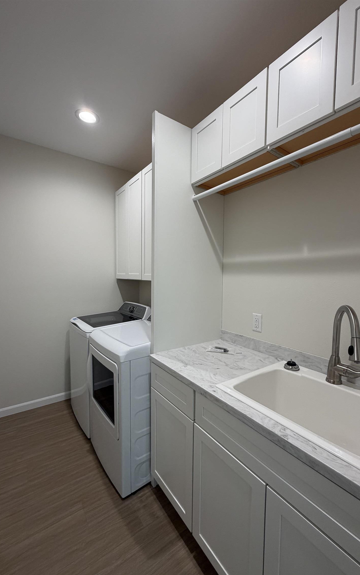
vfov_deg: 101.5
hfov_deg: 74.7
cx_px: 191
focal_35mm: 15
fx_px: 235
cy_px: 290
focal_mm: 2.22
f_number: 2.2
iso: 160
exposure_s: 1/120
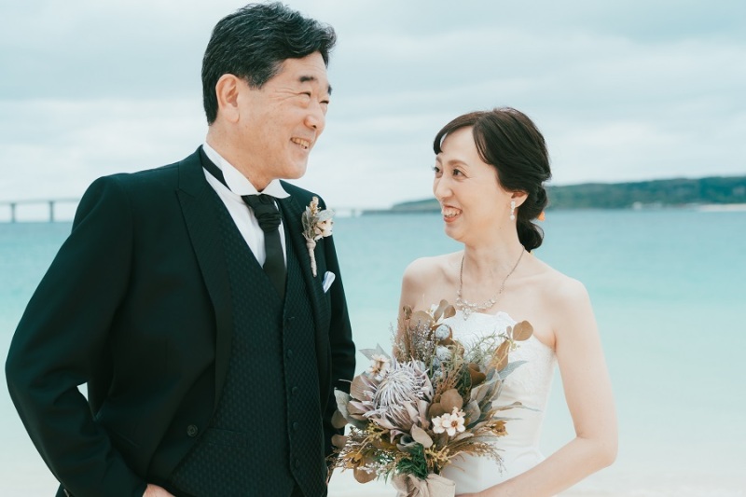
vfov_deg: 28.1
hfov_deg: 41.1
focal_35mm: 48
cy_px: 248
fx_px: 994
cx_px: 373
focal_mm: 48
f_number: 4
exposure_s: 1/500
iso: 100
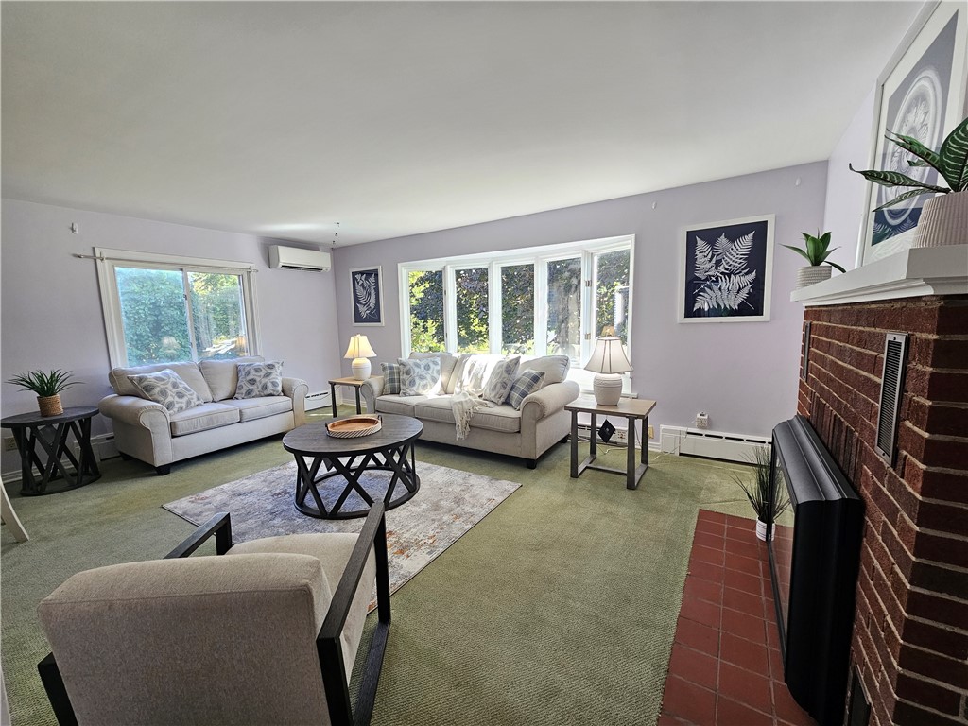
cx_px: 484
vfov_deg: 89.9
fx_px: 364
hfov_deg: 106.2
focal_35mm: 13
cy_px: 363
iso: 100
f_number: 2.2
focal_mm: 2.2
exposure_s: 1/60
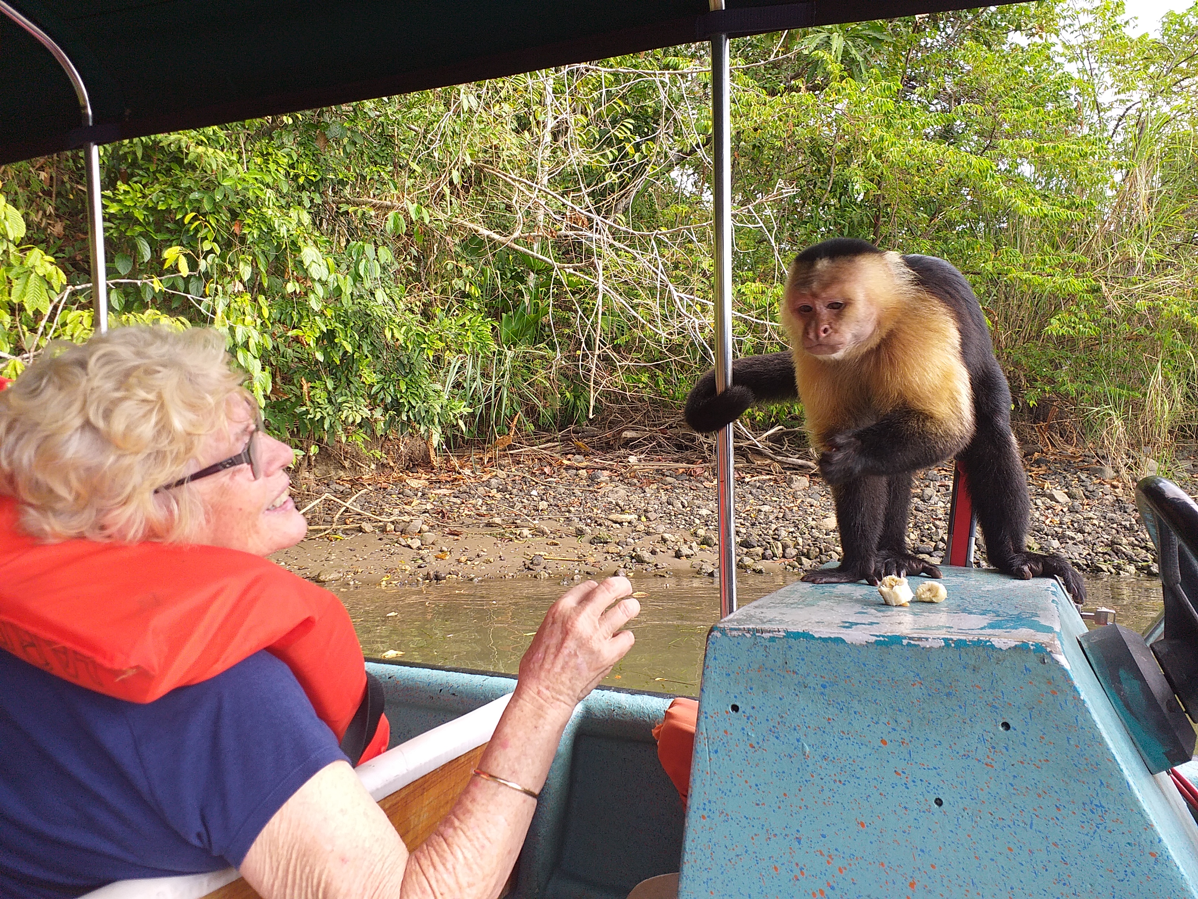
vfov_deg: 53.1
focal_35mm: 26
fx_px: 900
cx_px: 599
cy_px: 450
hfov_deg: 67.3
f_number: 1.9
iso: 40
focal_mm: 3.6
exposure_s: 1/207
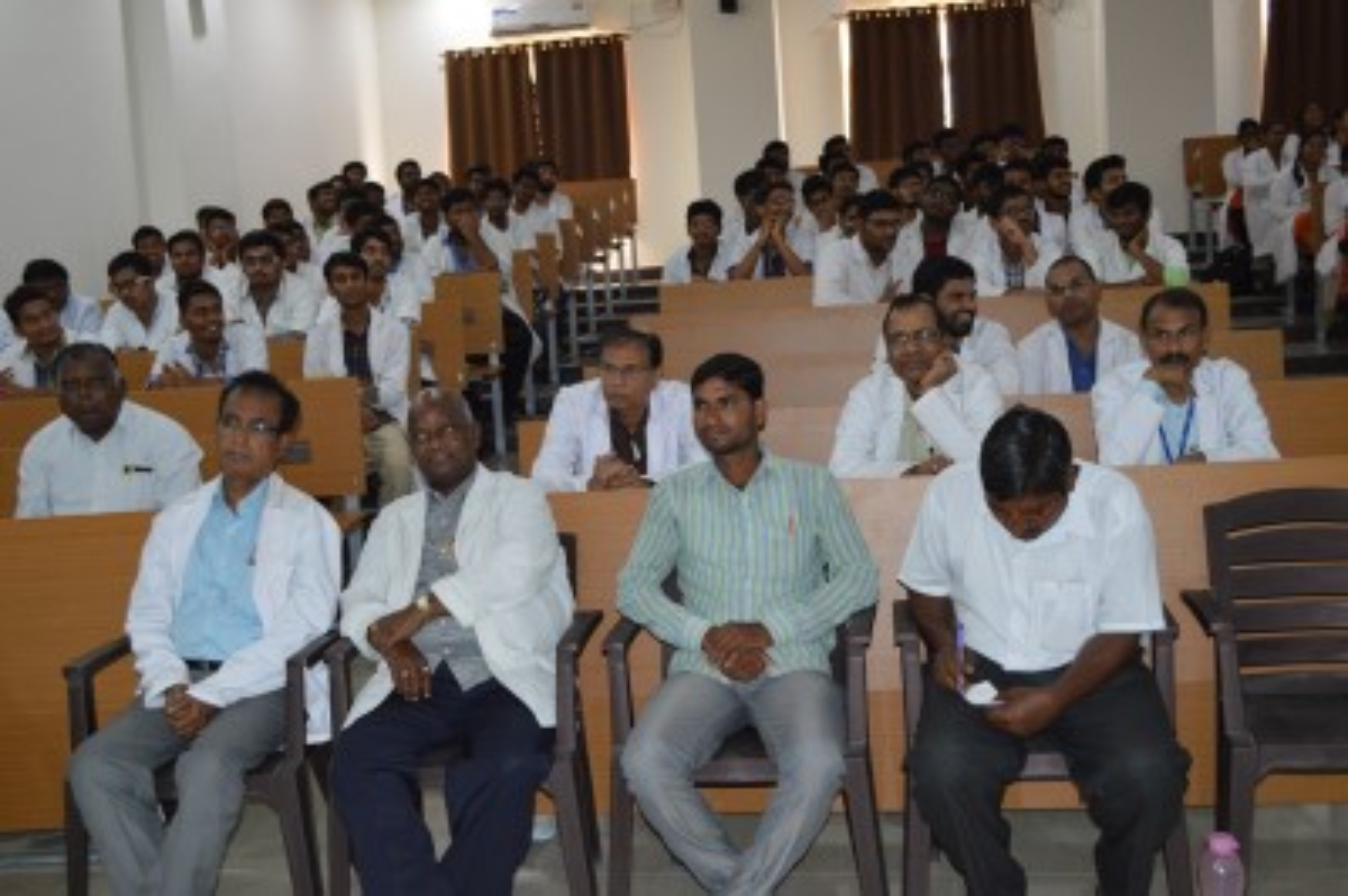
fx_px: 1459
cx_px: 674
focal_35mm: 39
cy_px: 448
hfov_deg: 49.6
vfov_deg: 34.2
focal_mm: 26
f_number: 4.2
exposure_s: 1/60
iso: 1600
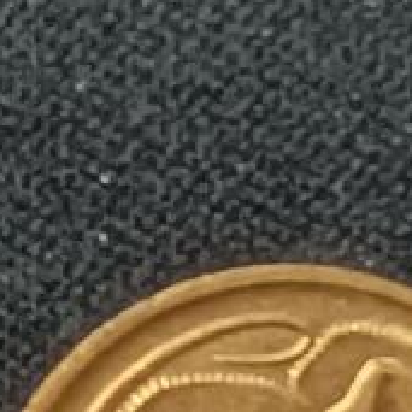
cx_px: 475
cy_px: -19
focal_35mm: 267
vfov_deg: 6.5
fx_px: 3595
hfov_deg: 6.5
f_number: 1.8
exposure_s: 1/33.3
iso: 1516
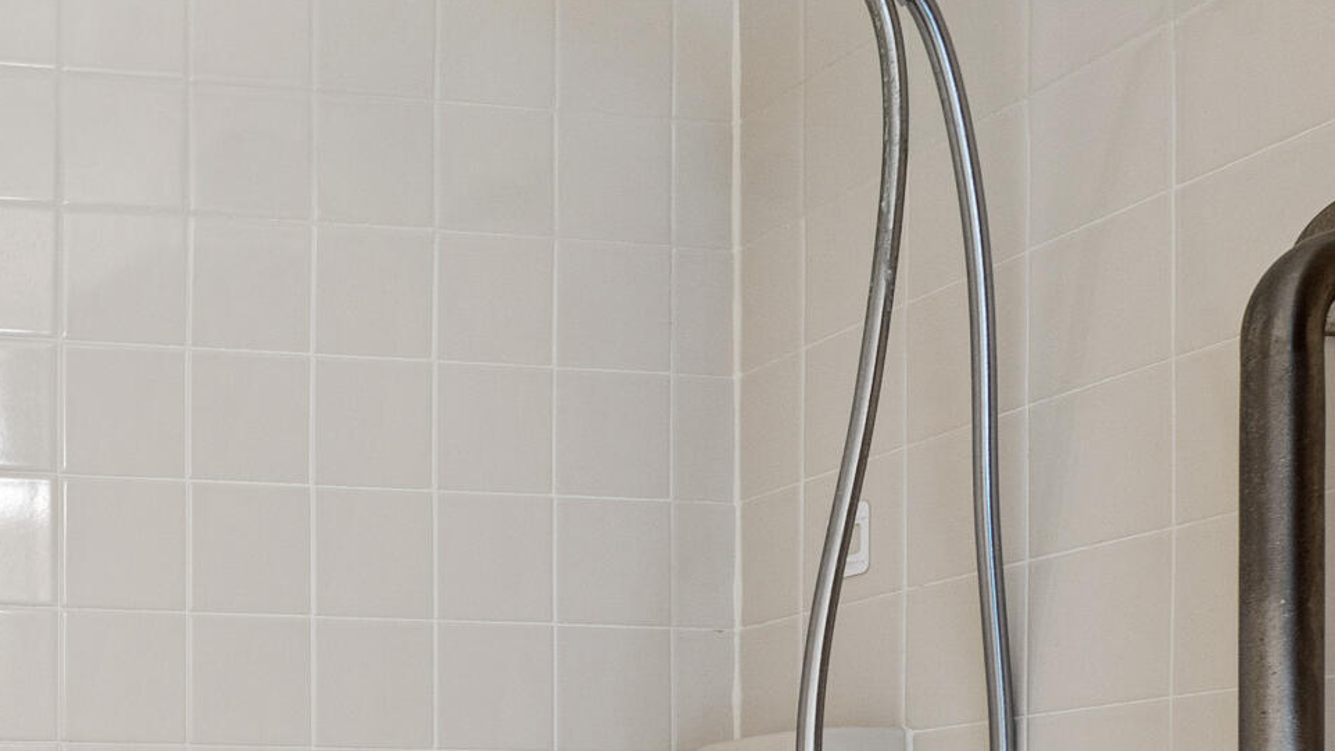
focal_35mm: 49
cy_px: 962
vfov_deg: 22.1
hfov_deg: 34.6
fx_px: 1734
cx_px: -225
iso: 100
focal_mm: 10
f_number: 8
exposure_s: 1
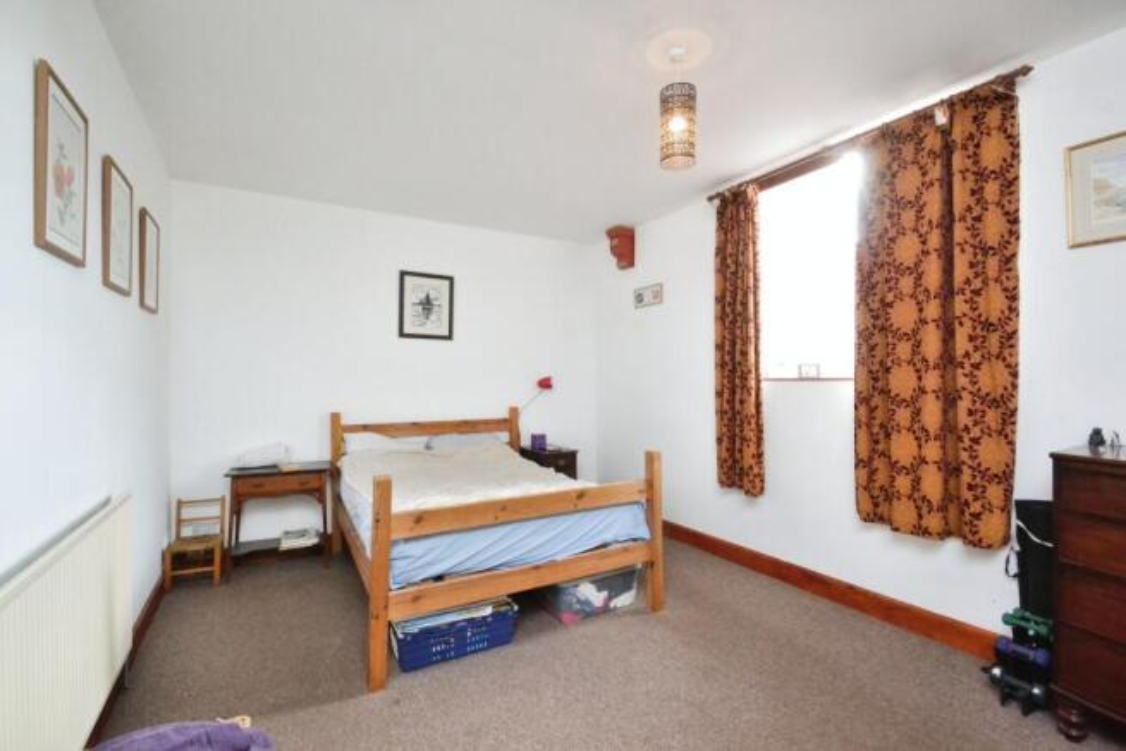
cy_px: 376
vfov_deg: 77.4
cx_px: 563
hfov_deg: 100.4
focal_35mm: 15
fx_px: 469
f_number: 9
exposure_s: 1/80
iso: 3200
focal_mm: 10
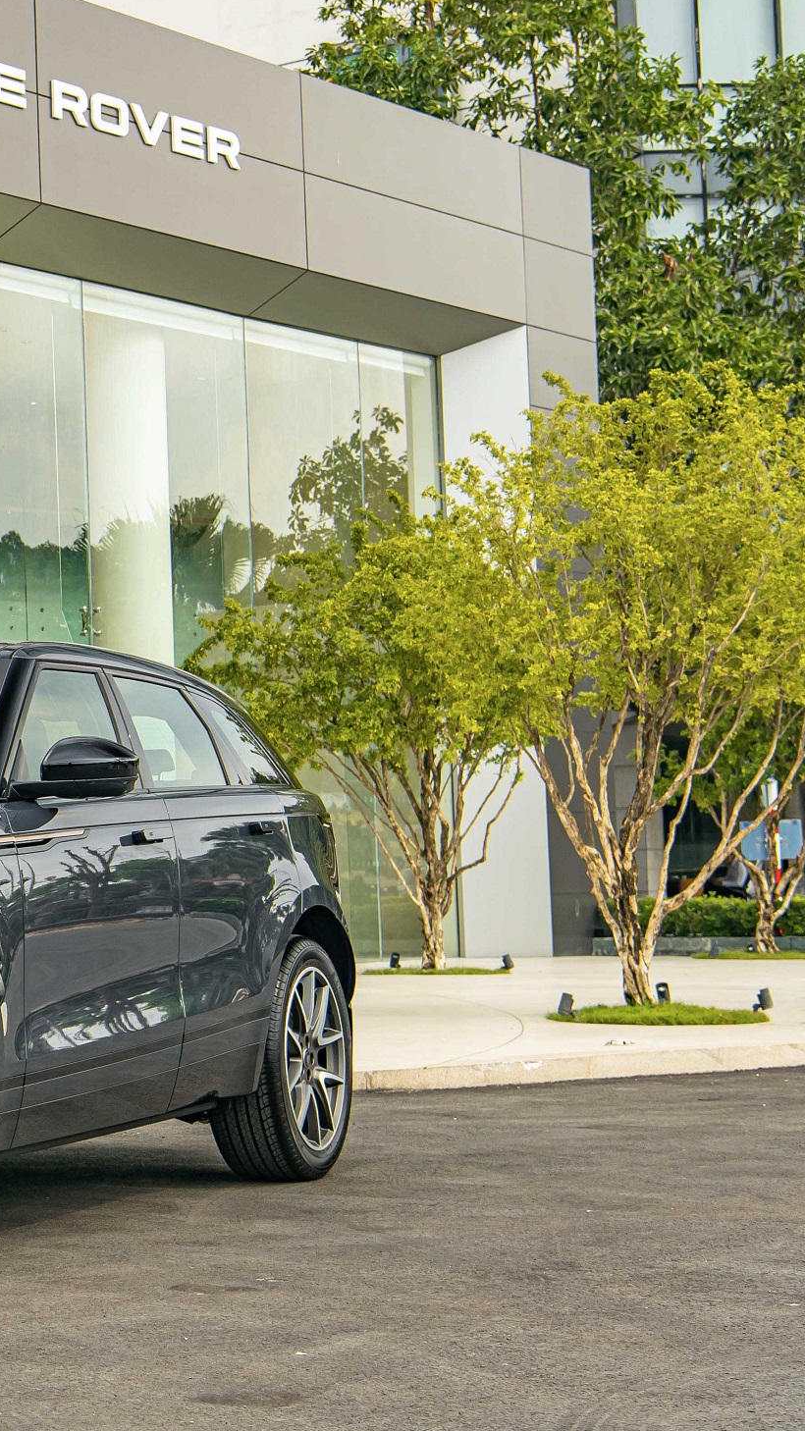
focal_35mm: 83
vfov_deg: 25.6
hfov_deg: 13.8
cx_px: -353
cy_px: 662
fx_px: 3150
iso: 200
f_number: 5.6
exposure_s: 1/200
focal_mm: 45
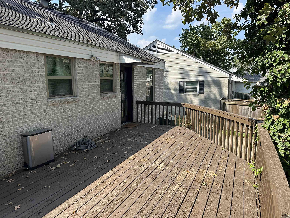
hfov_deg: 71.6
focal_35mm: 24
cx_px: 145
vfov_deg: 56.8
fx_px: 201
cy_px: 109
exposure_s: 1/1562
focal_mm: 6.86
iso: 80
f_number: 1.78
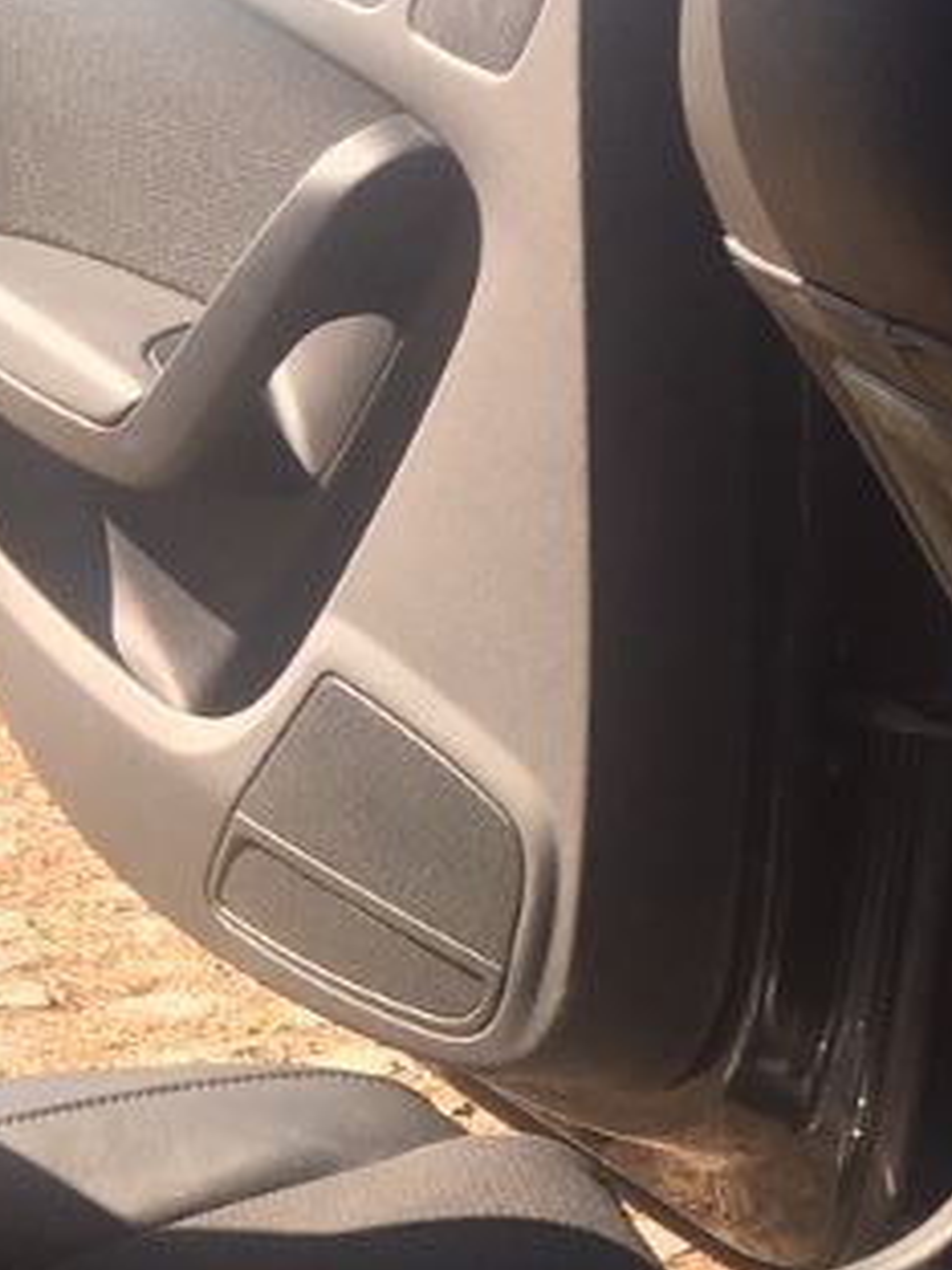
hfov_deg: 11.5
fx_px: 4364
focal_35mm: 119
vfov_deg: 16.3
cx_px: -769
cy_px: 1221
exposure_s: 1/388
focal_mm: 4.15
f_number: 2.2
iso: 32
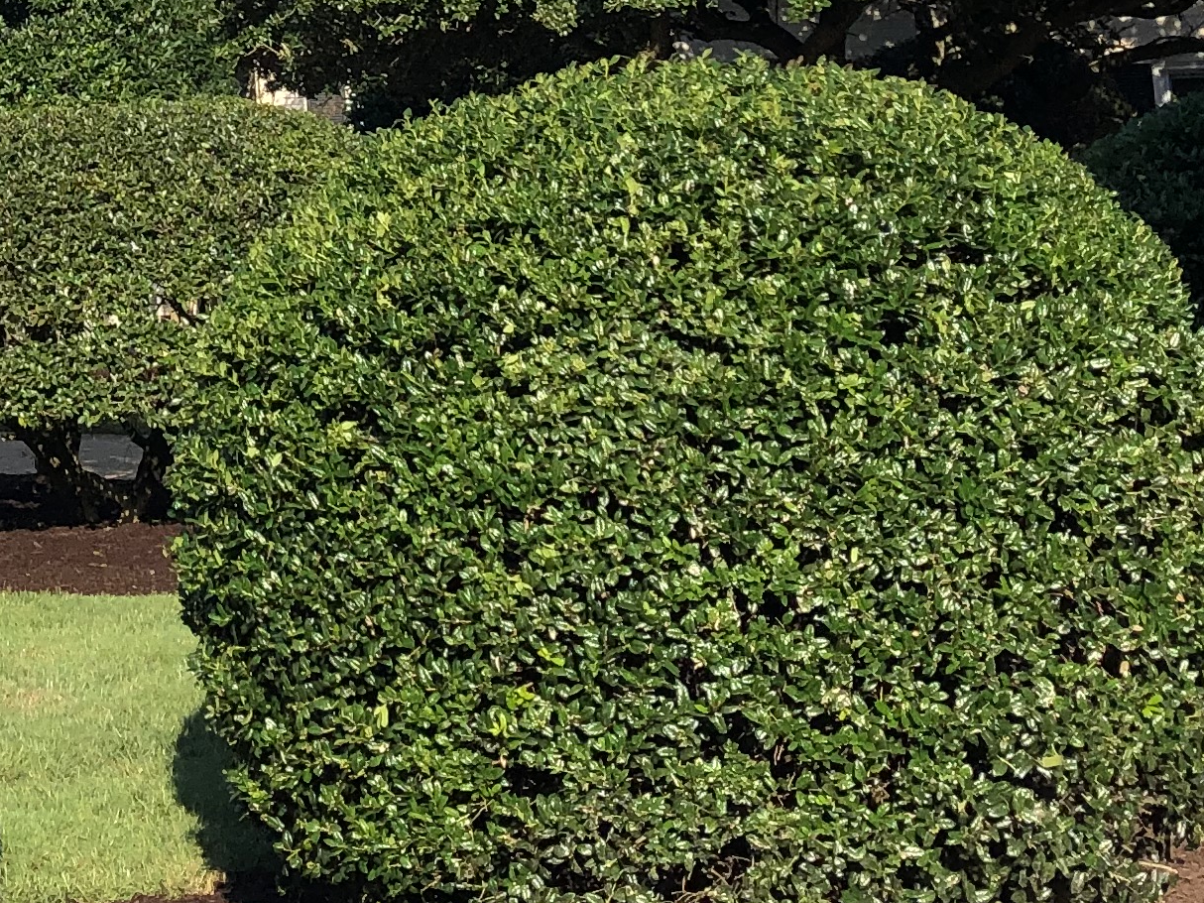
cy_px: -383
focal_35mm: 93
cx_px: -128
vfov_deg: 14.9
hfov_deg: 20.1
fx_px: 3234
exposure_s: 1/1473
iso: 20
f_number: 1.8
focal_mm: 3.99
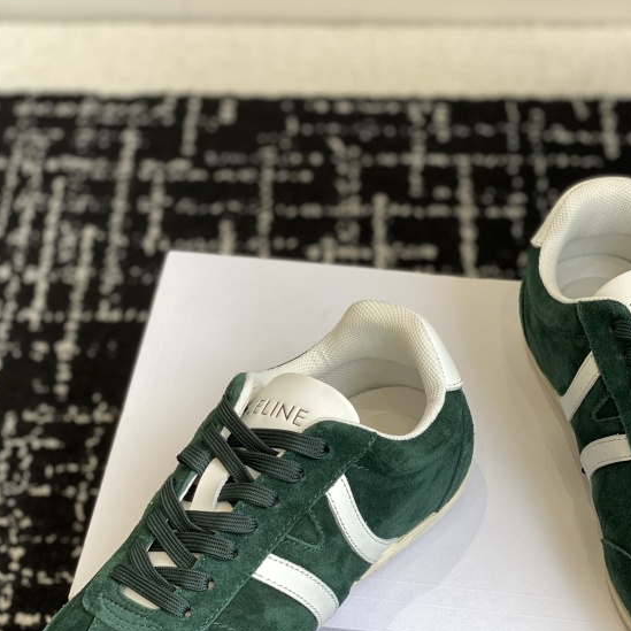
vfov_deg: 25.6
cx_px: 318
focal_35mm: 67
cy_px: 406
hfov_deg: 25.7
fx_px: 1382
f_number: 2
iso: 25
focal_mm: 6
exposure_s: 1/122
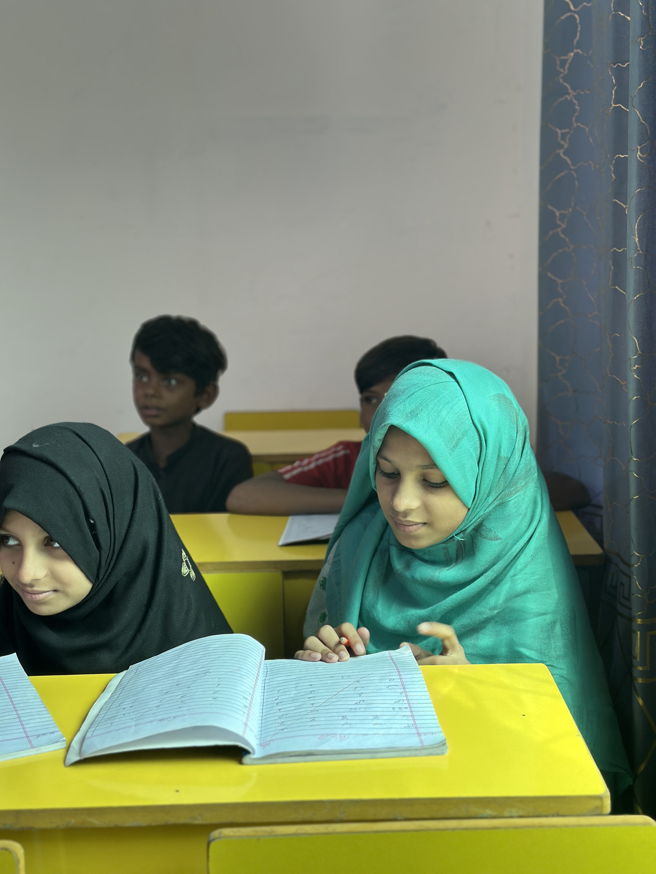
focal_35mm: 48
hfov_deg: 30.3
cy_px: 437
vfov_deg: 39.7
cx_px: 328
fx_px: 1213
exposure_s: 1/50
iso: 80
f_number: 1.78
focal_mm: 6.86
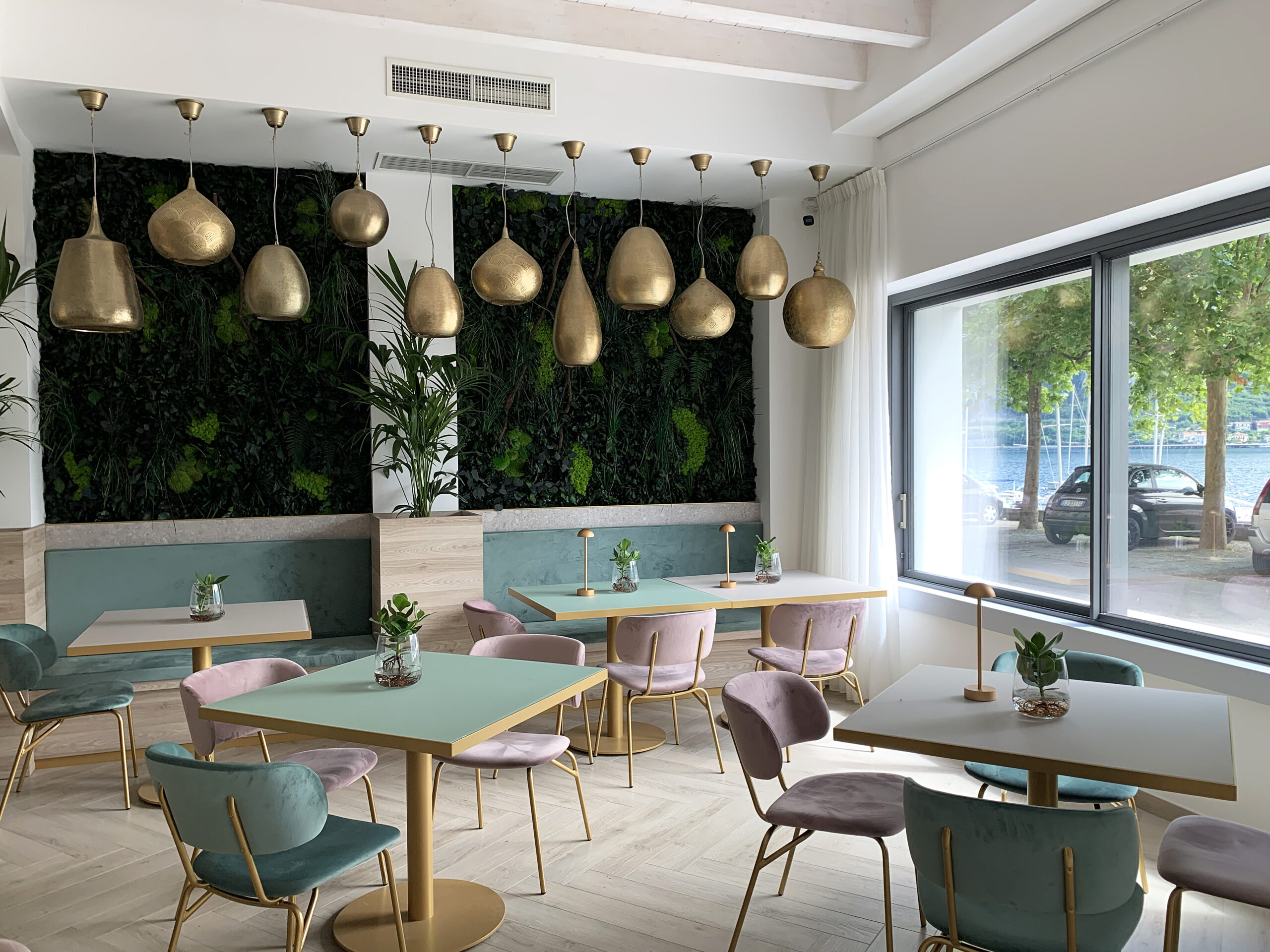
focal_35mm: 26
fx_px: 954
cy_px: 476
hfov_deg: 67.3
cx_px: 635
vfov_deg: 53.1
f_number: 1.8
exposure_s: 1/82
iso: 64
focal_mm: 4.25
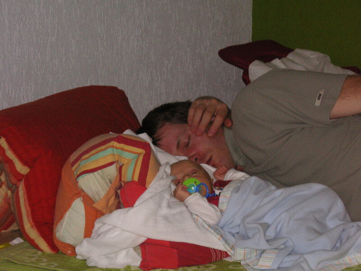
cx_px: 180
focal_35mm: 105
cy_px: 136
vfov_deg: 14.1
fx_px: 1095
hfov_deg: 18.7
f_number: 5
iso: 160
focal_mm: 17.1
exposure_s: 1/105
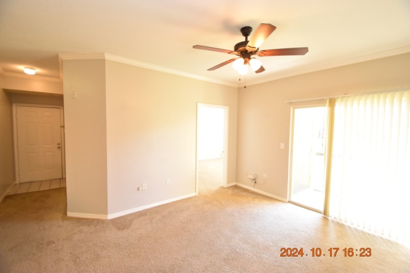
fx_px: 171
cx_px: 205
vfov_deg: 77.3
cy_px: 136
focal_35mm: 15
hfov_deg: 100.4
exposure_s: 1/60
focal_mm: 10
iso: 800
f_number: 3.5
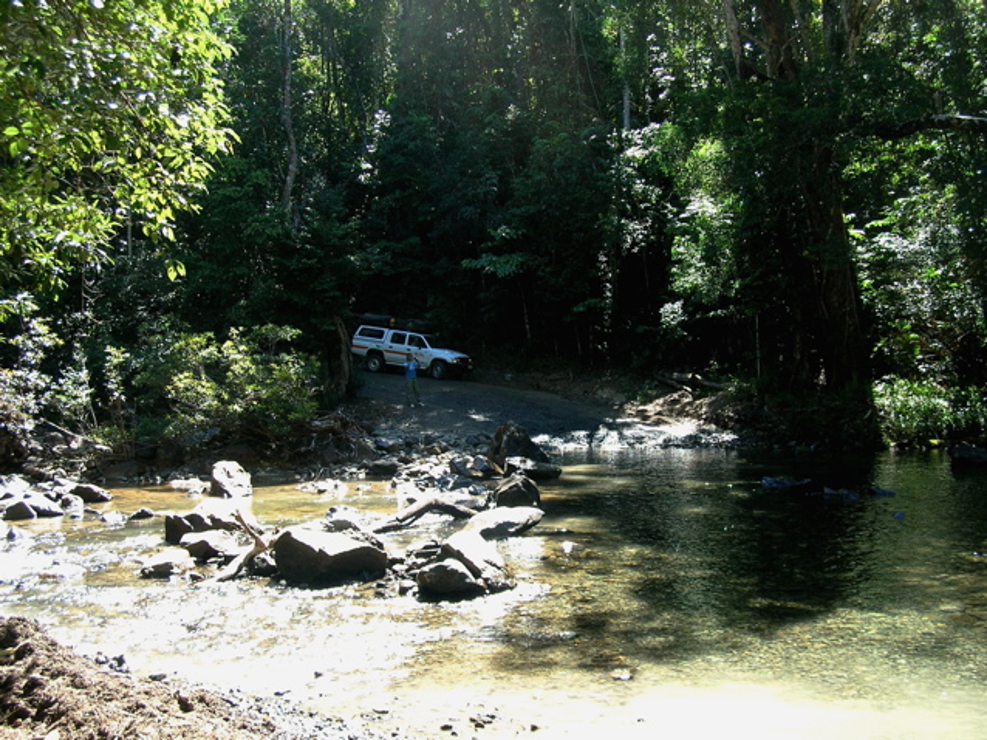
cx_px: 494
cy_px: 370
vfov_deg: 39.6
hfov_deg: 51.4
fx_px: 1026
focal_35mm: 36
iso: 50
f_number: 2.7
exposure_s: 1/100
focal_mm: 6
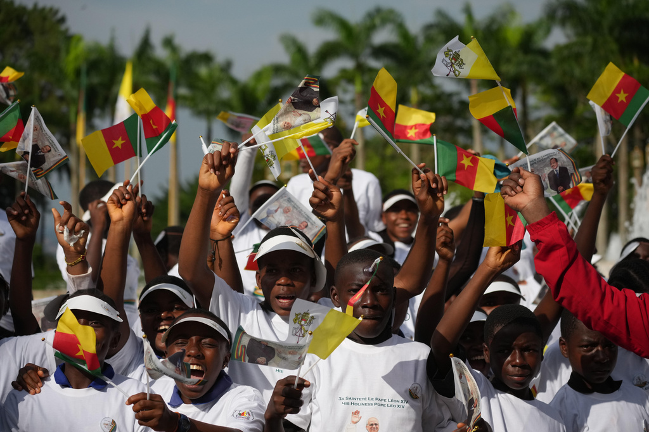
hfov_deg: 20.4
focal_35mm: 100
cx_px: 324
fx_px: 1802
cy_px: 216
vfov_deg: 13.7
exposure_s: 1/16000
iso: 1600
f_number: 5.6
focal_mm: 100
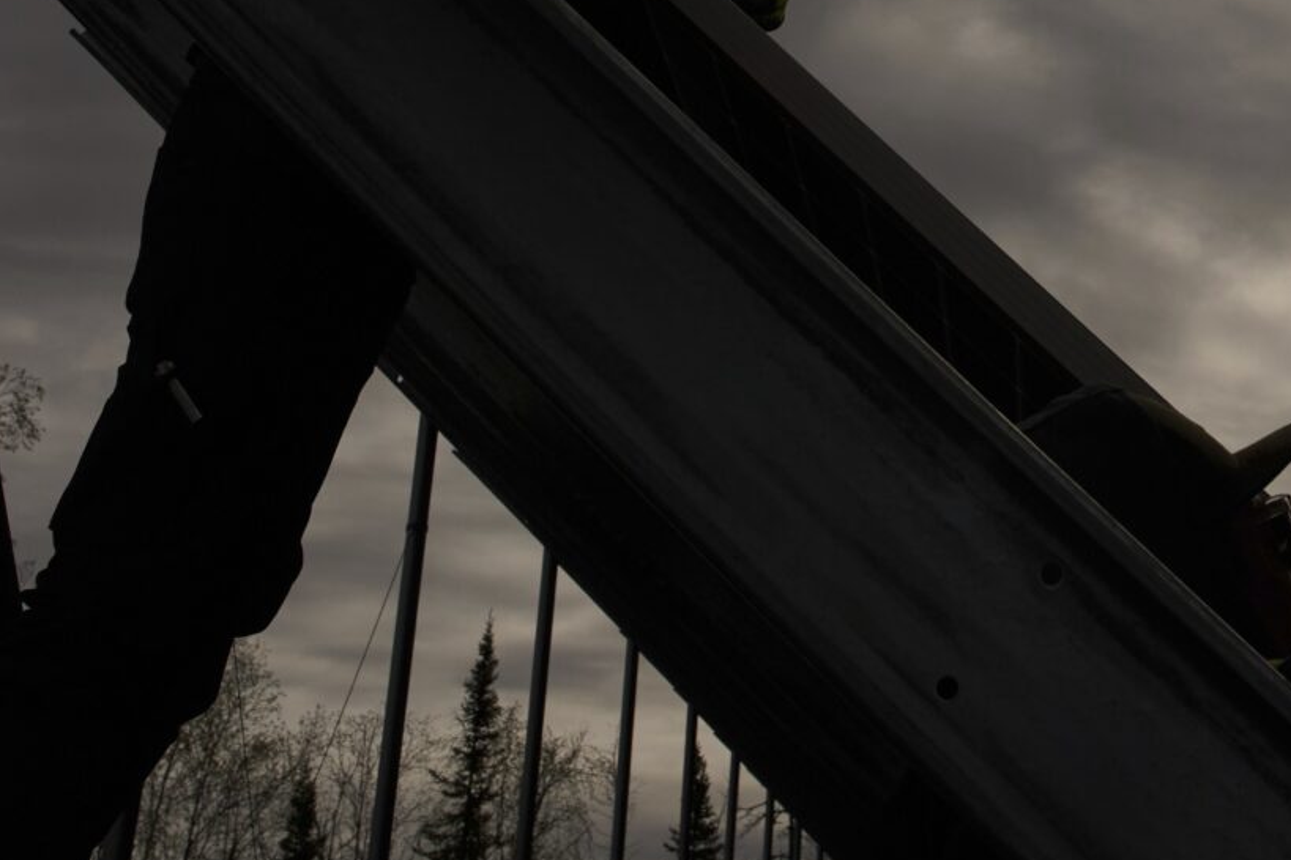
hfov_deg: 26.0
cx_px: 1198
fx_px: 2689
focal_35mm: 75
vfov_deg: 17.0
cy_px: -292
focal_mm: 24
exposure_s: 1/4000
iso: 250
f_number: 9
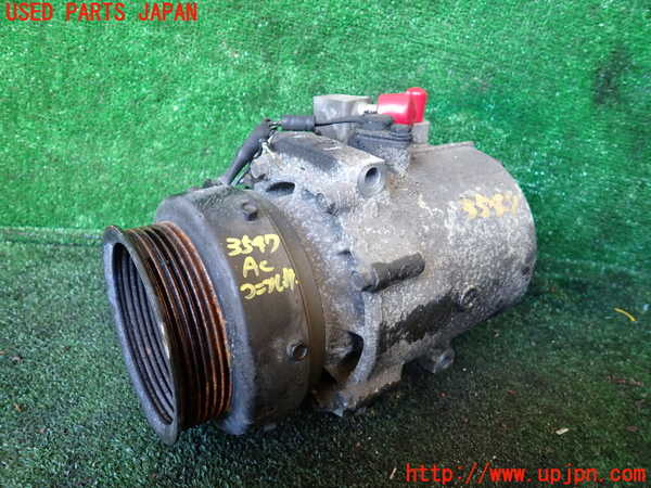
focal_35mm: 25
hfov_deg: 69.4
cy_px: 244
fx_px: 470
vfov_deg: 54.9
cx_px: 326
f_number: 2
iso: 200
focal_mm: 4.5
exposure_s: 1/30
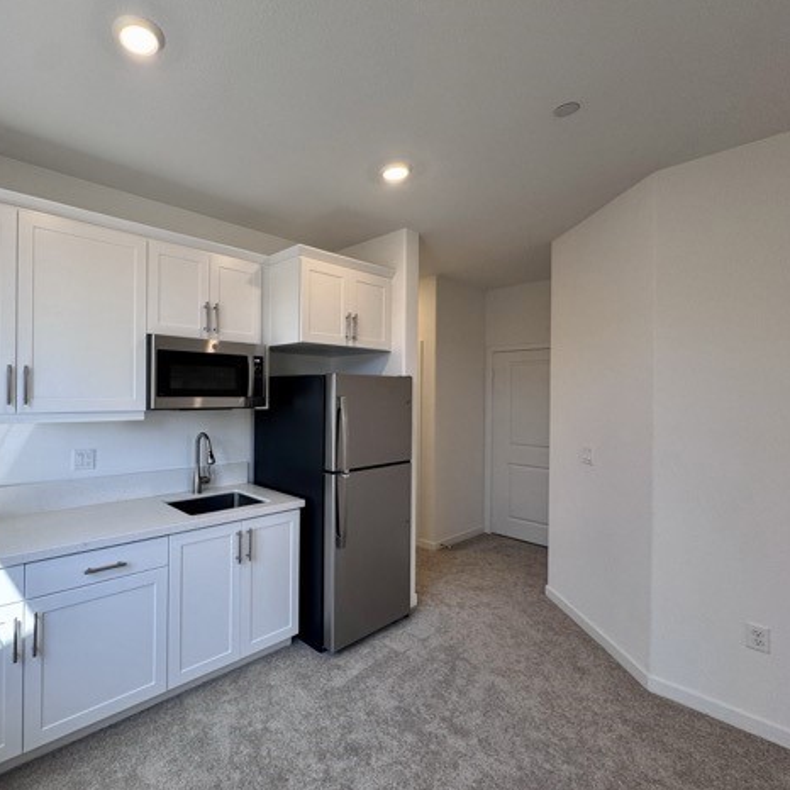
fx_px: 439
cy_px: 395
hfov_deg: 81.7
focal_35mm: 17
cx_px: 278
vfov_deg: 84.0
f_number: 2.2
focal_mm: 2.22
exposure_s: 1/120
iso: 100
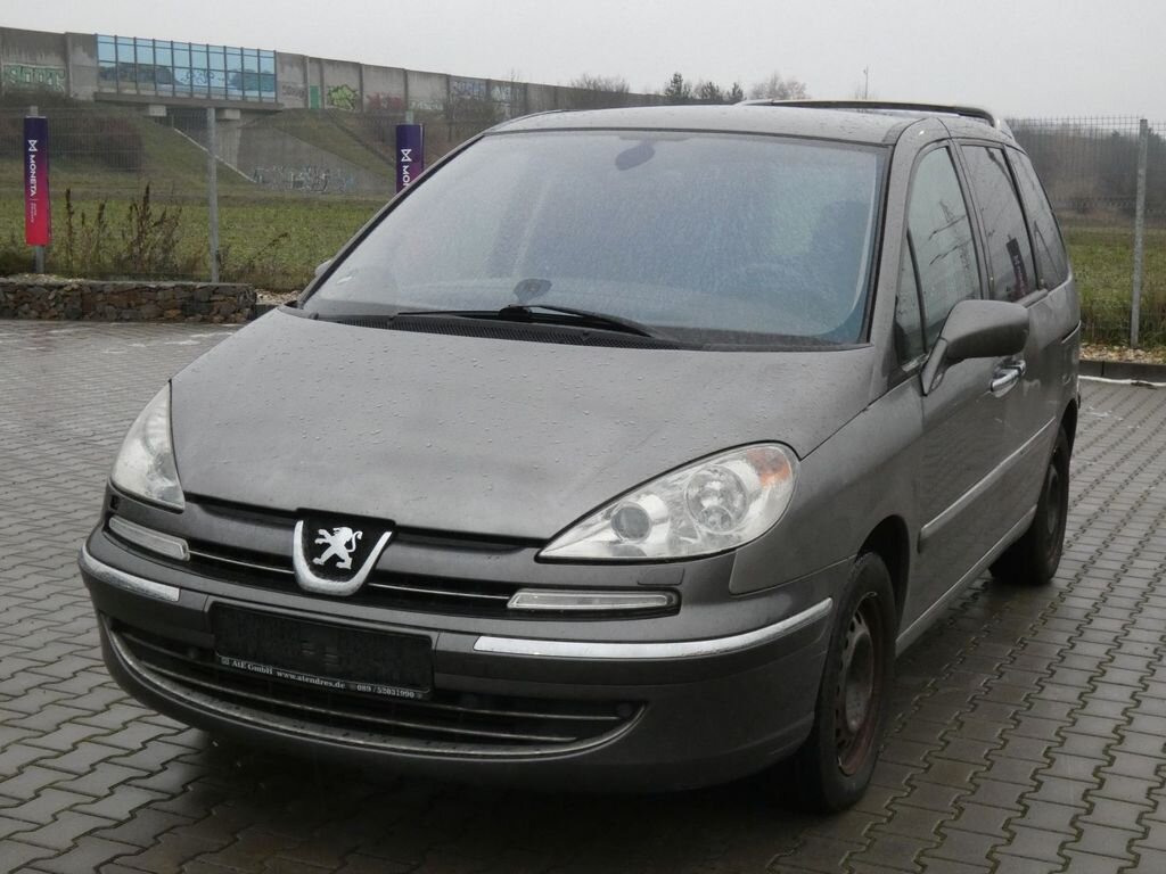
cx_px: 583
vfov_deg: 29.1
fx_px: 1684
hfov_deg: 38.2
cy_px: 437
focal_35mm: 50
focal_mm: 9
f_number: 5.6
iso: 500
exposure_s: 1/80
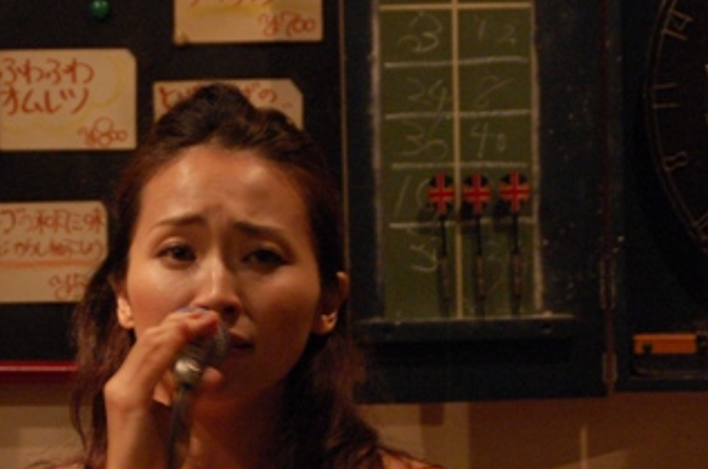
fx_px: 4043
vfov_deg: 6.6
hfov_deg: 10.0
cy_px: 264
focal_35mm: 206
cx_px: 165
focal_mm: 68
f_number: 5.3
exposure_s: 1/15
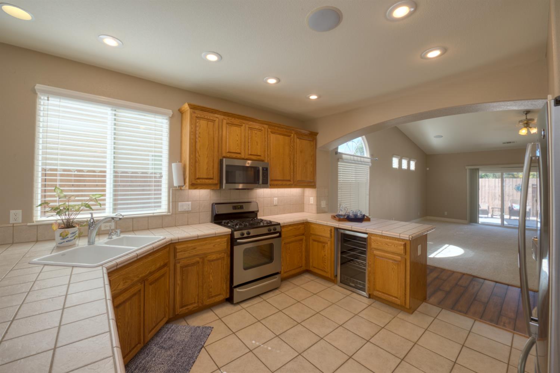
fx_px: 218
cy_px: 186
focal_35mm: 14
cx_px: 280
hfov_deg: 104.3
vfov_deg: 81.2
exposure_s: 1/60
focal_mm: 14
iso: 400
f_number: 10
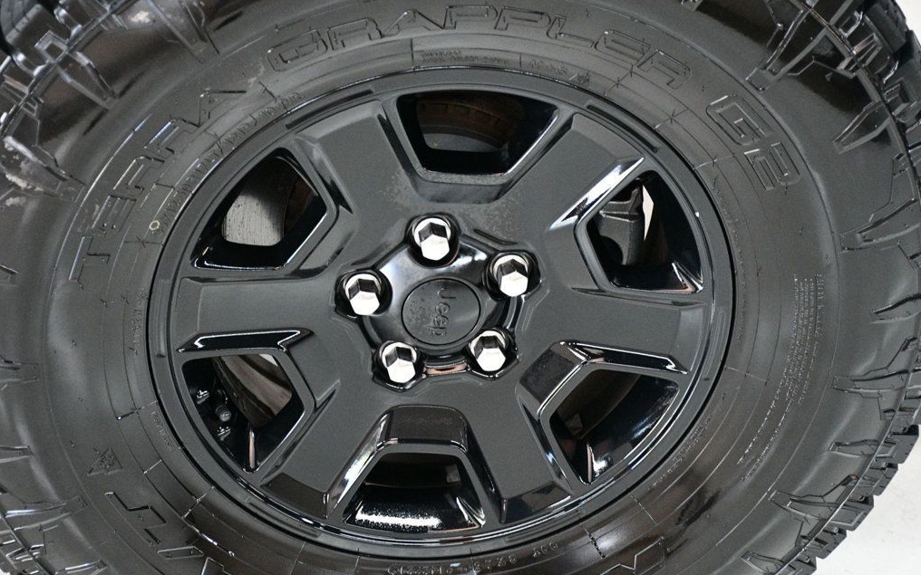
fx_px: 1933
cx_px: 462
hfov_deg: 26.8
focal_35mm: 77
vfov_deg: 16.9
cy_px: 290
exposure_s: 1/60
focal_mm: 50
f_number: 4.8
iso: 4000
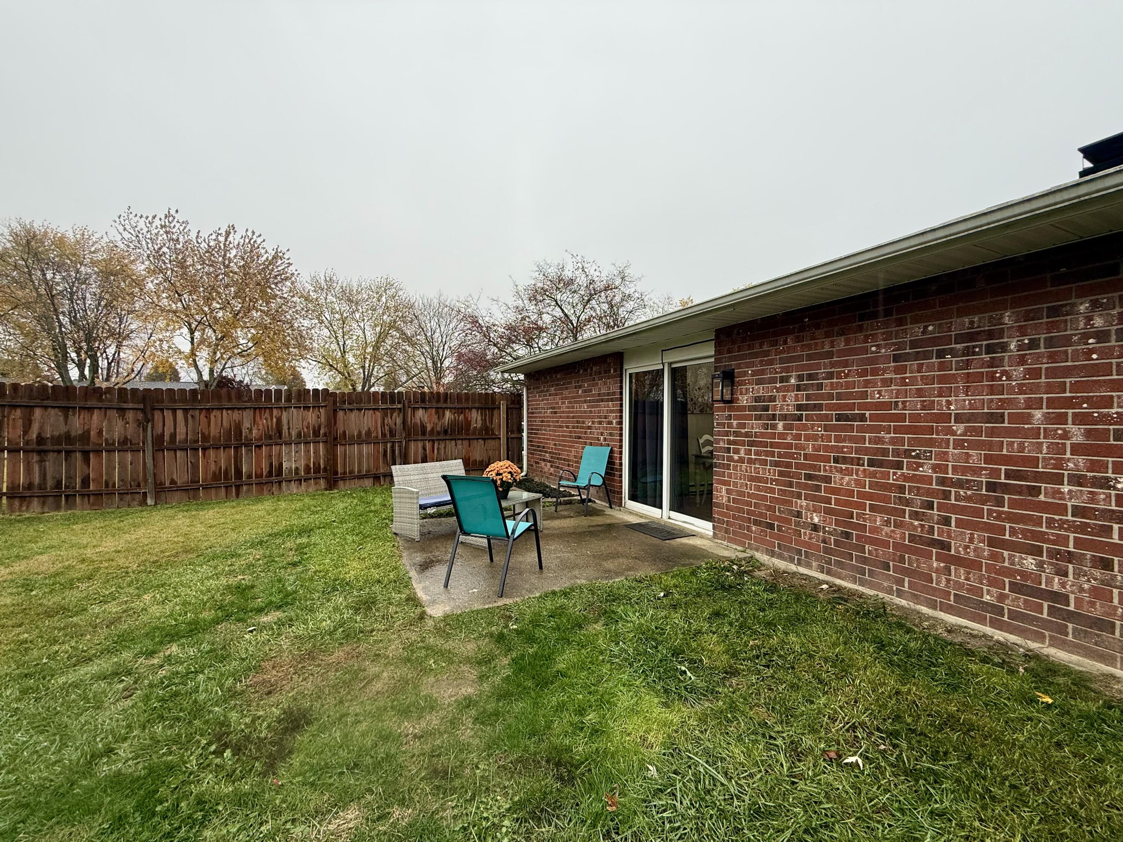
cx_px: 562
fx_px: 454
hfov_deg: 102.1
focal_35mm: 14
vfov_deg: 85.7
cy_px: 421
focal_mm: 2.22
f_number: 2.2
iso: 50
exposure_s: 1/115
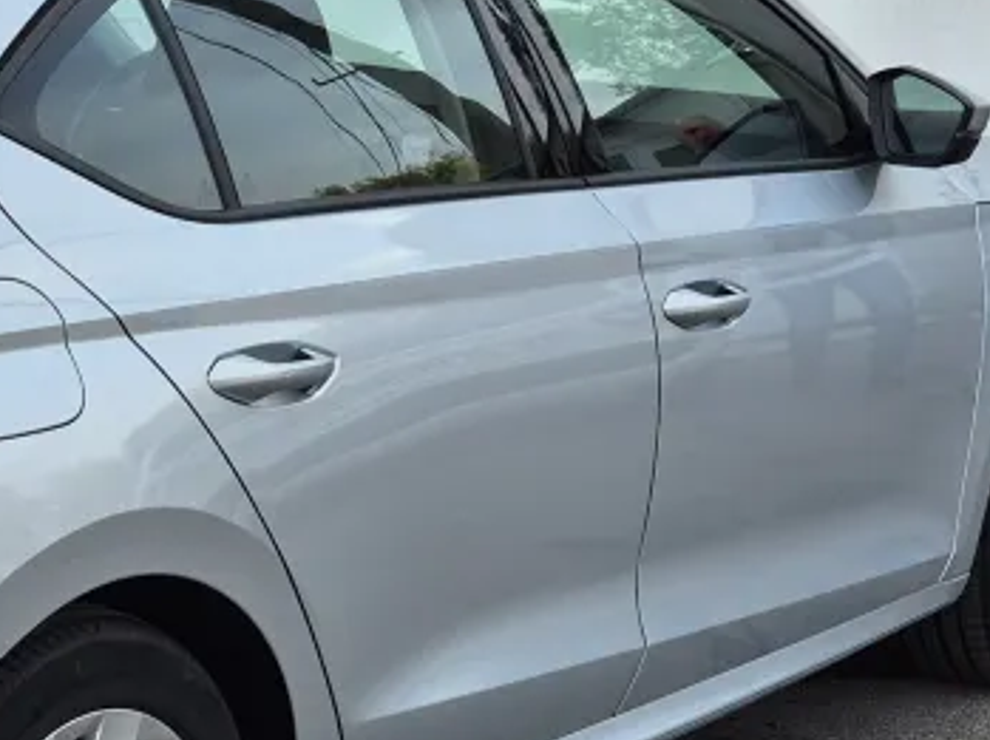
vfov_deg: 15.5
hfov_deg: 19.3
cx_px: -235
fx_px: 2714
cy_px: 479
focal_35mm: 95
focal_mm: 5.4
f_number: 1.8
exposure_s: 1/548
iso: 25
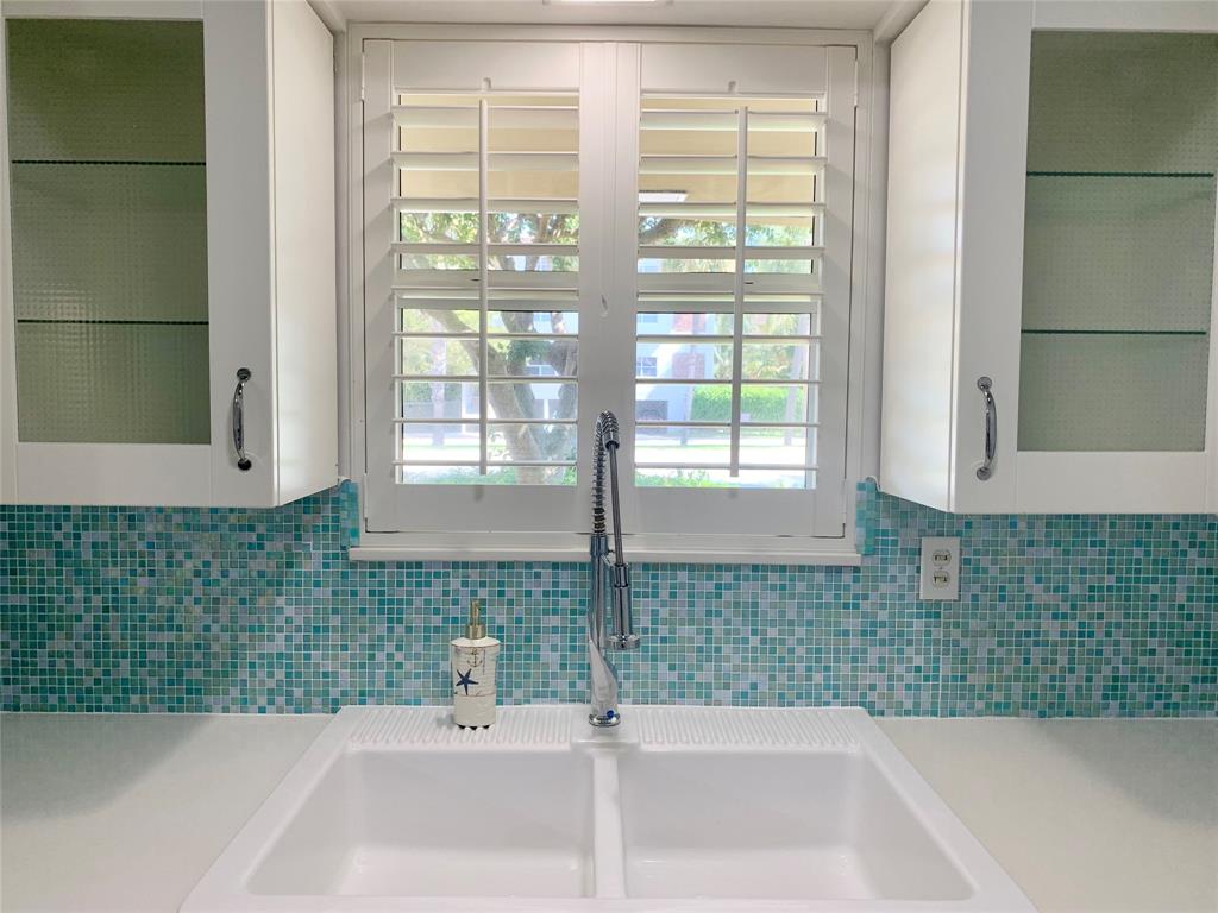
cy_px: 456
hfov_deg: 67.3
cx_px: 609
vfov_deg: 53.1
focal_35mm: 26
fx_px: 915
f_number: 1.8
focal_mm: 4.25
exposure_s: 1/120
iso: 50
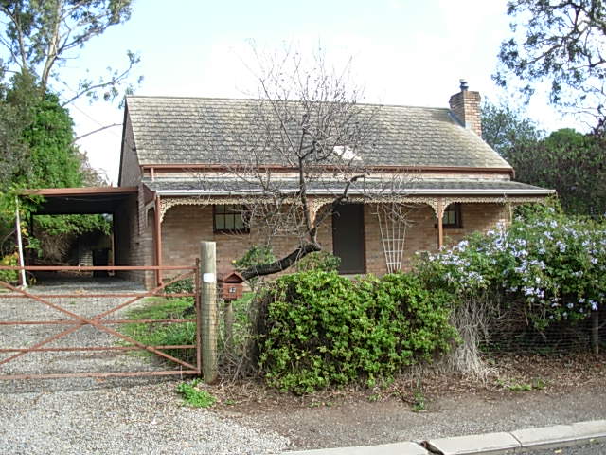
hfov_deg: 49.0
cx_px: 303
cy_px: 228
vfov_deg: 37.7
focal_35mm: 38
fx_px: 665
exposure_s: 1/256
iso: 50
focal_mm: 6.3
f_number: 2.9
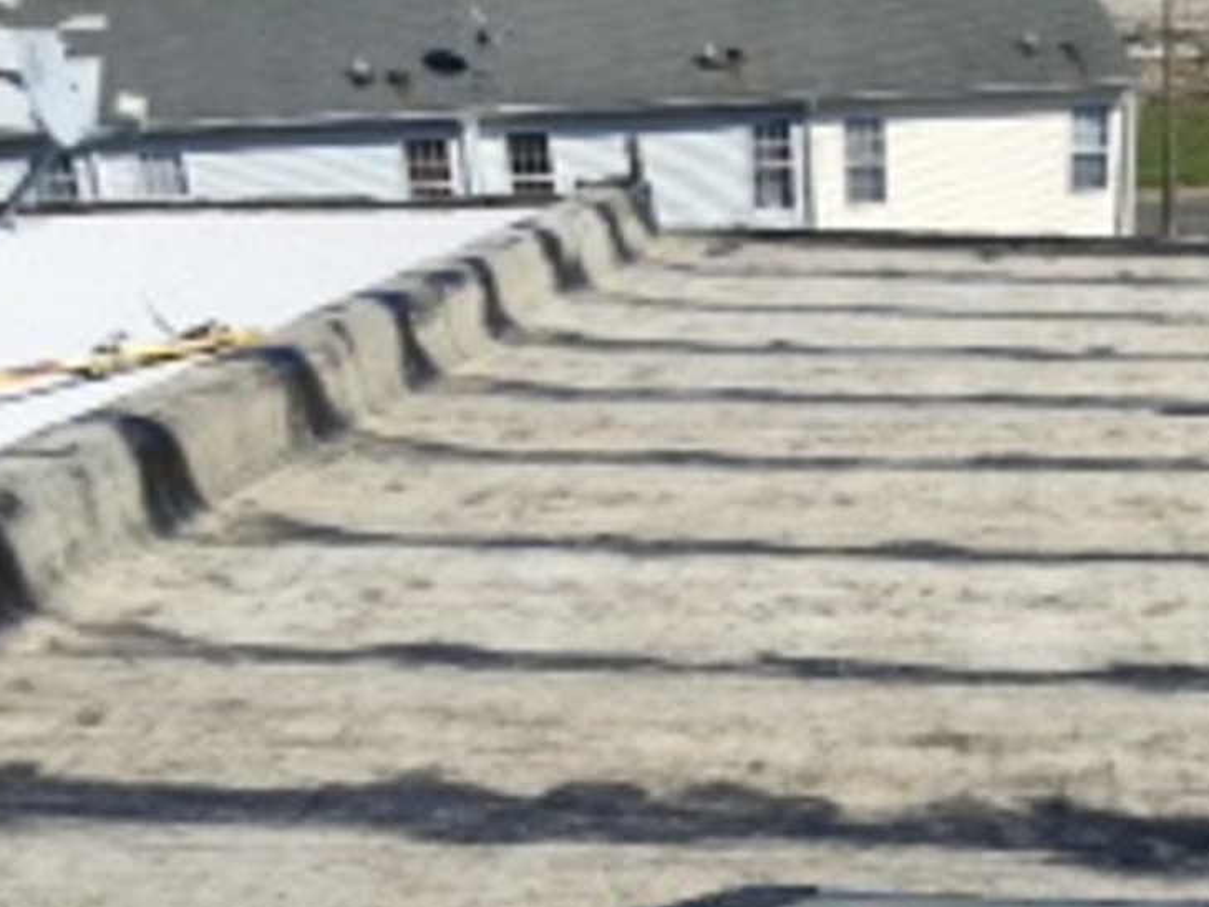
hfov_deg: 35.3
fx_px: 1851
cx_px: 920
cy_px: 816
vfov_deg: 26.6
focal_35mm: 53
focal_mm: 4.15
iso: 32
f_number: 2.2
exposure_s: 1/1799
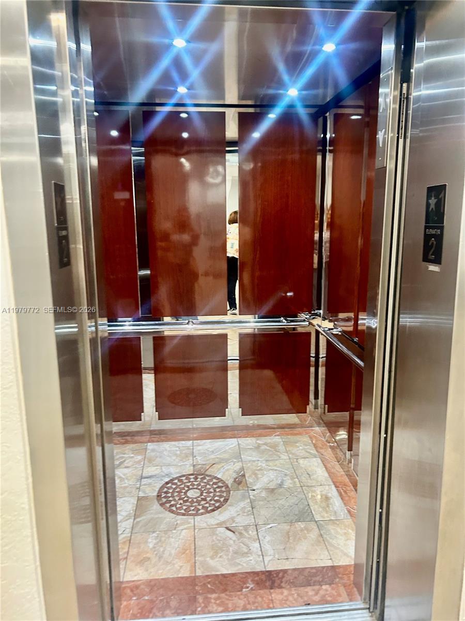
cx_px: 232
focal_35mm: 26
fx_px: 466
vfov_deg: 67.3
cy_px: 310
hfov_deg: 53.1
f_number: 1.5
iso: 250
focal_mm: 5.7
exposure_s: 1/60
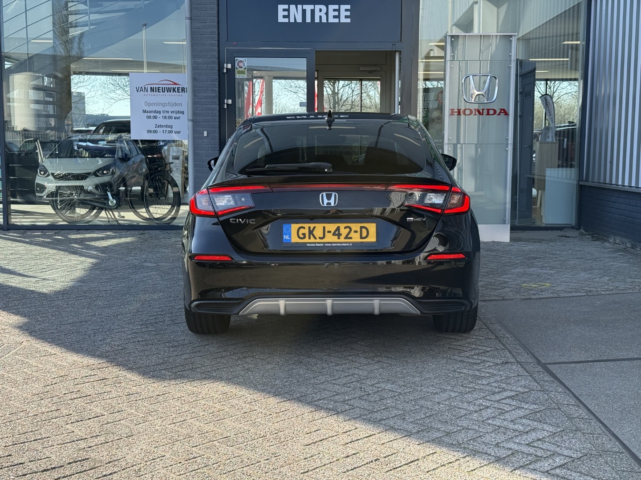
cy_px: 240
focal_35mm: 48
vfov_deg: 30.3
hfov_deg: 39.7
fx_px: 889
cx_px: 320
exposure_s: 1/1264
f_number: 1.78
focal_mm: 6.76
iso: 80
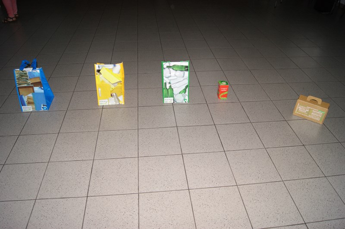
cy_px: 114
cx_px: 172
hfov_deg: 67.4
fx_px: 259
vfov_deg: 47.9
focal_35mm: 27
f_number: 5.6
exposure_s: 1/60
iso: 400
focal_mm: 18
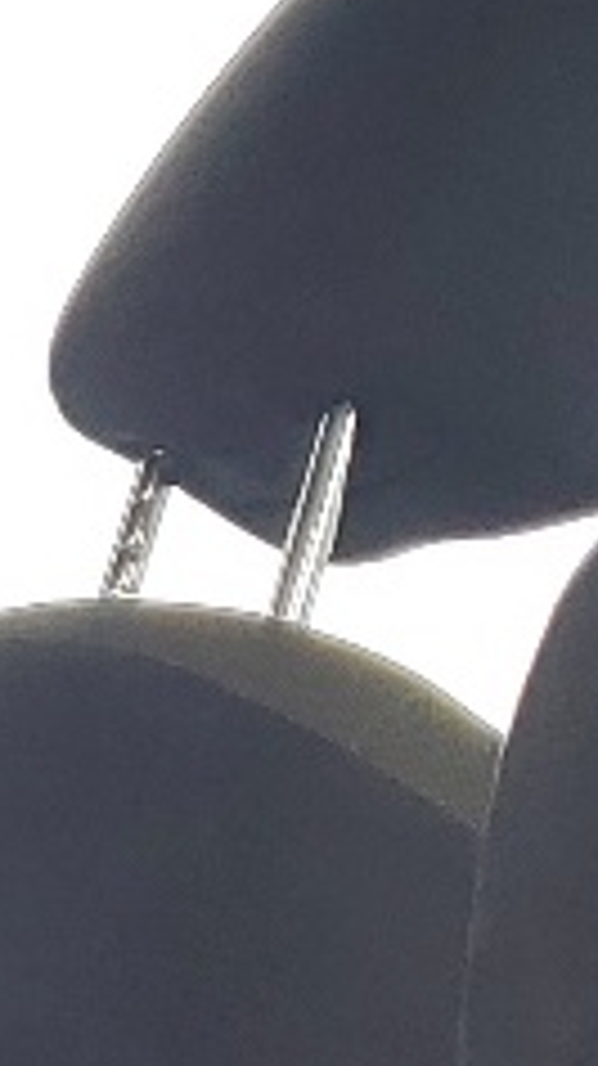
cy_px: 2029
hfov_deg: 6.0
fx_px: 5394
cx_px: -962
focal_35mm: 191
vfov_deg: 10.5
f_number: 1.5
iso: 50
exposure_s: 1/149
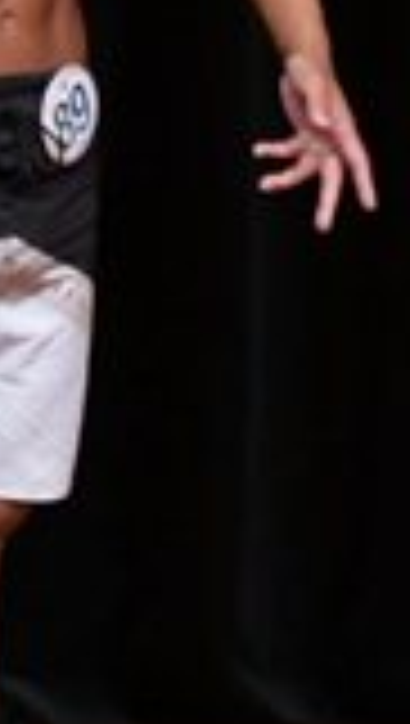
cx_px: 502
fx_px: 23262
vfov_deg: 1.8
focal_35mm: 1208
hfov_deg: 1.0
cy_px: 126
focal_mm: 160
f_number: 5.6
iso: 5000
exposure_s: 1/400
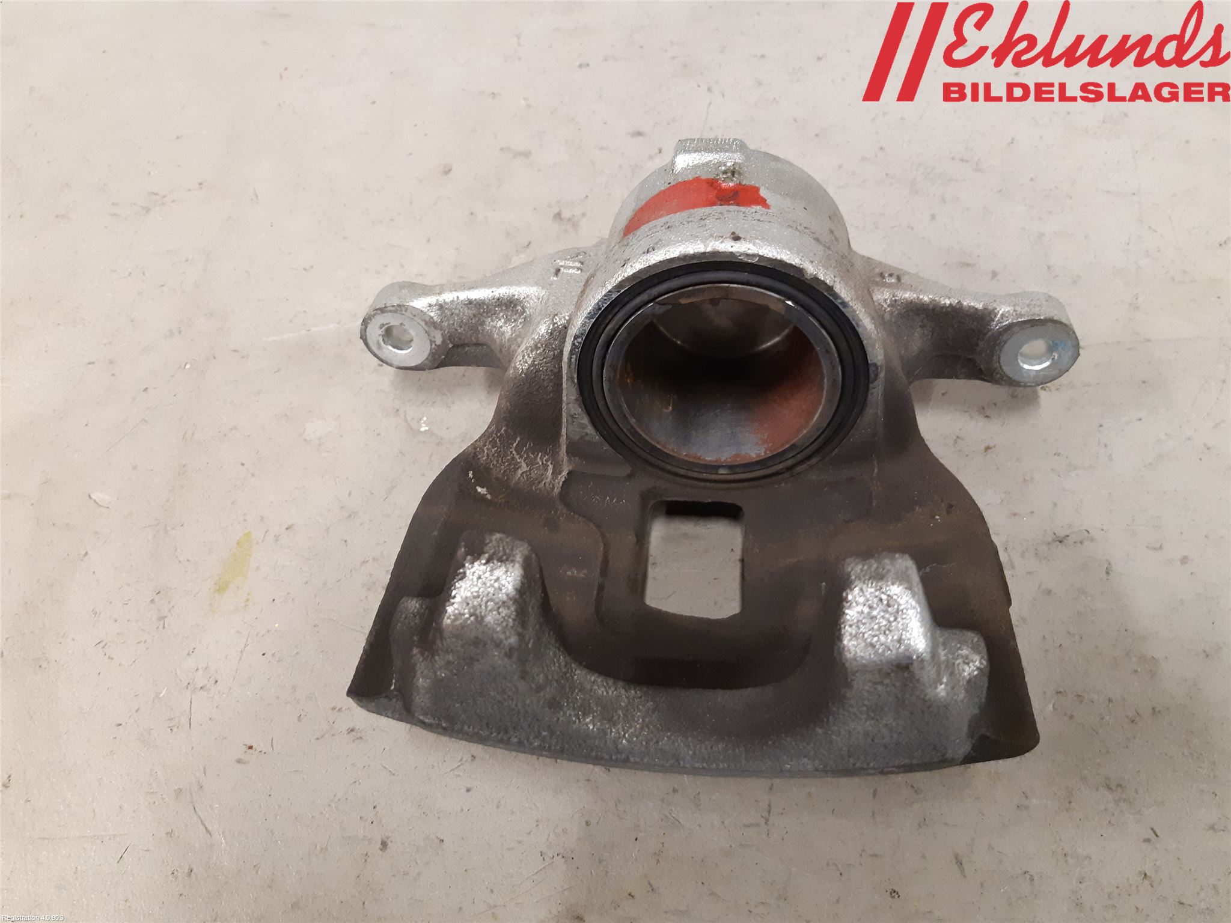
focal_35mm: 26
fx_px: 925
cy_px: 462
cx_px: 616
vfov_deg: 53.1
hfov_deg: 67.3
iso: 250
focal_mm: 3.93
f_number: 1.7
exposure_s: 1/50
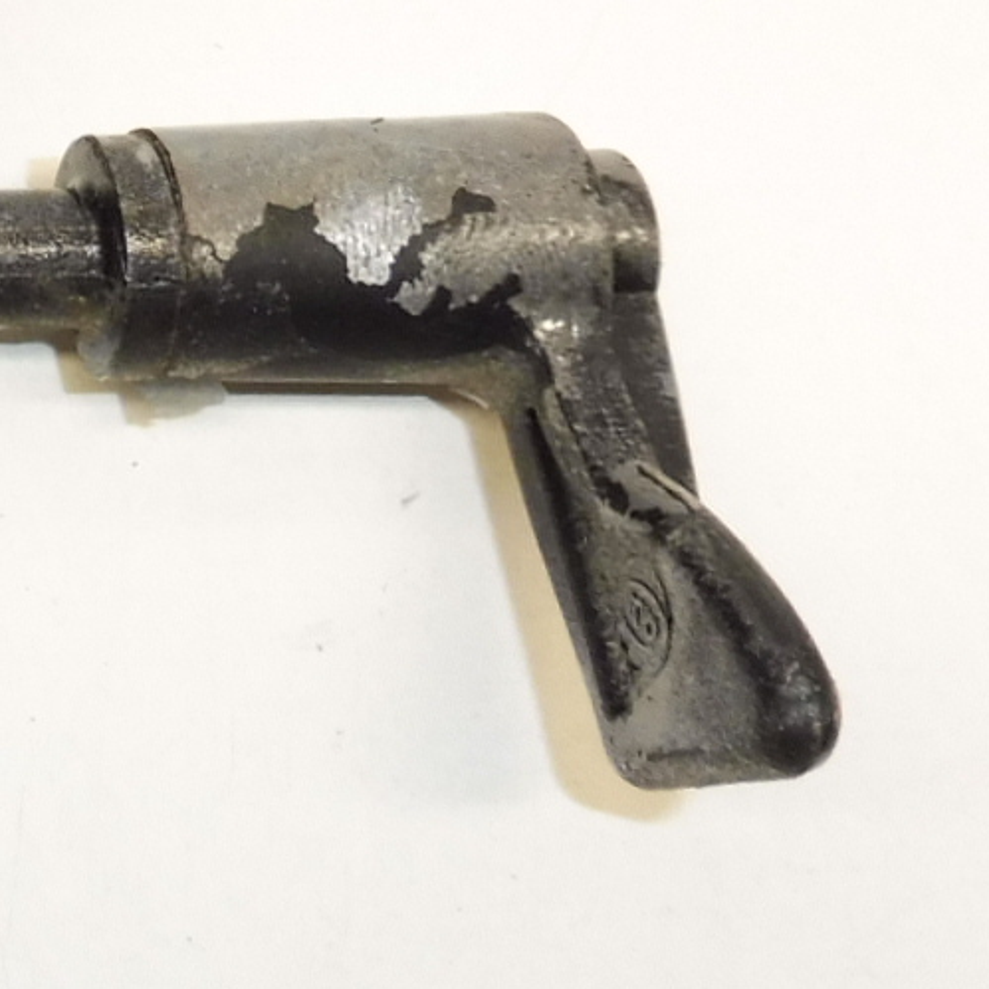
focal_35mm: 87
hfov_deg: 16.5
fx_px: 2812
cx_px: -809
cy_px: -81
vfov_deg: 19.2
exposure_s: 1/60
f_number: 3.5
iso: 200
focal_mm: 4.3
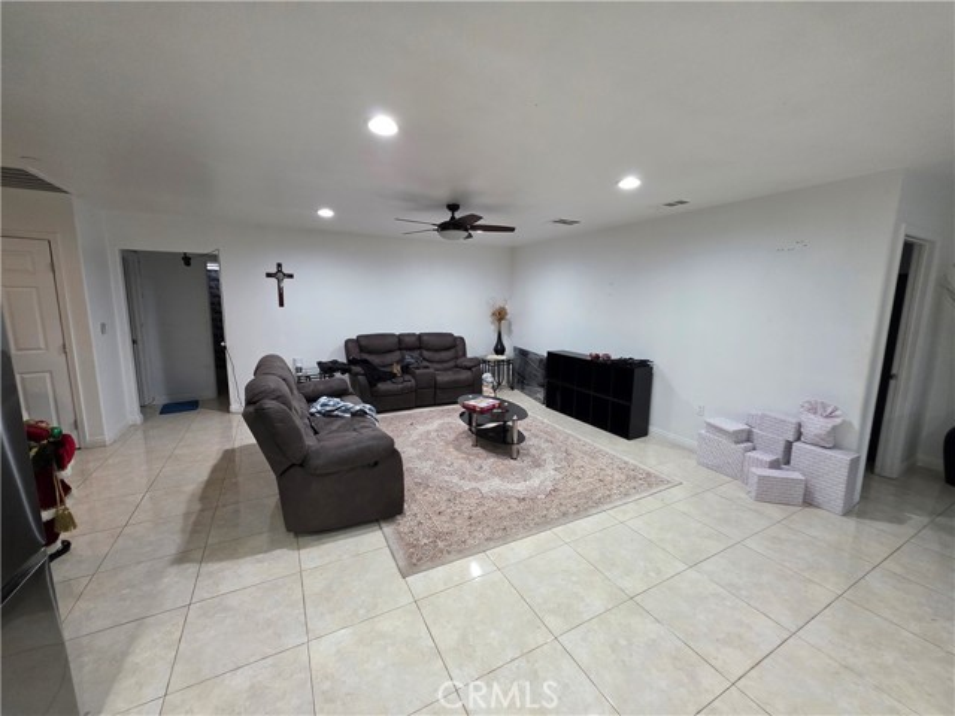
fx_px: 359
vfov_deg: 89.9
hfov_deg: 106.2
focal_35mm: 13
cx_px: 478
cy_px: 358
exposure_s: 1/60
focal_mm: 2.2
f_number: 1.9
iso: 320
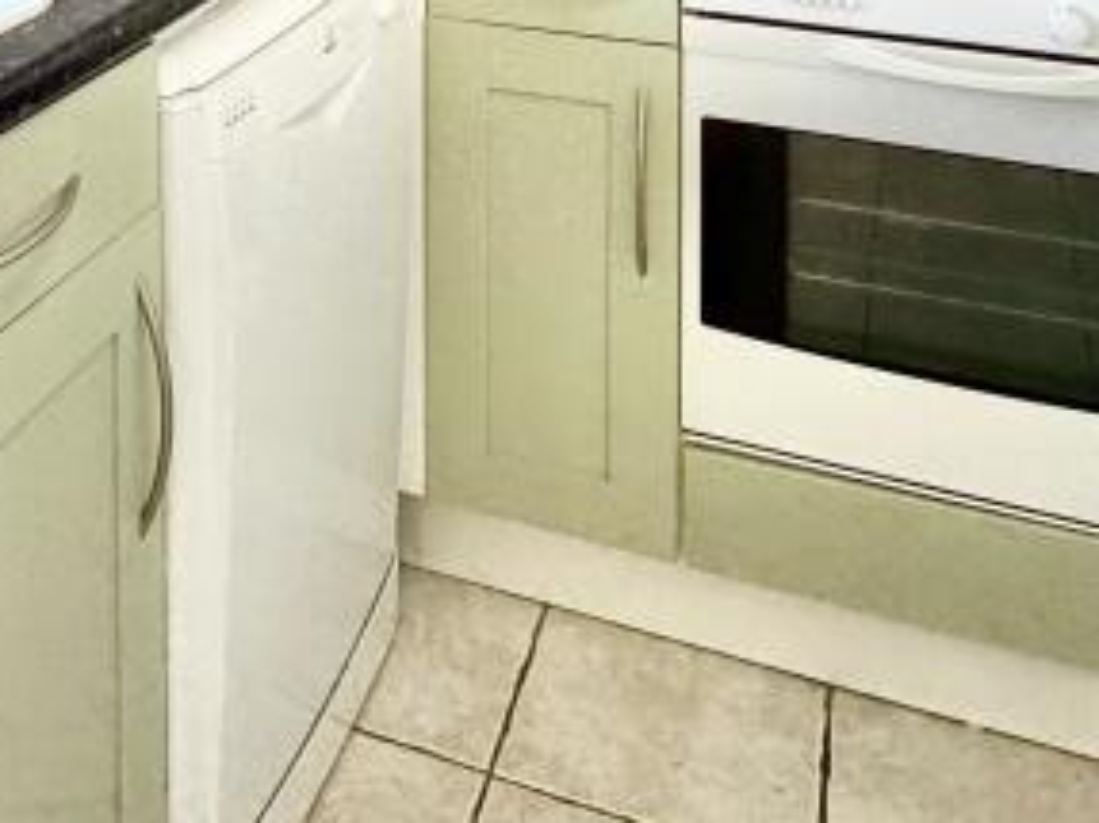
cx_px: 188
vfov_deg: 23.1
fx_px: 1587
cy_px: -433
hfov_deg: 36.6
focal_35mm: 50
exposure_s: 1/100
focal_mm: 2.22
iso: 80
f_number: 2.2
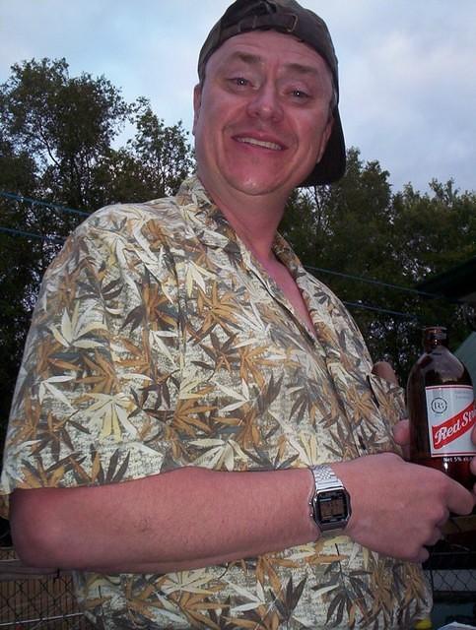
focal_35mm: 38
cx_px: 238
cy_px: 315
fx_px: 694
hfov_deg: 37.9
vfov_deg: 48.9
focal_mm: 4.99
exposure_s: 1/60
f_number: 4.5
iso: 140
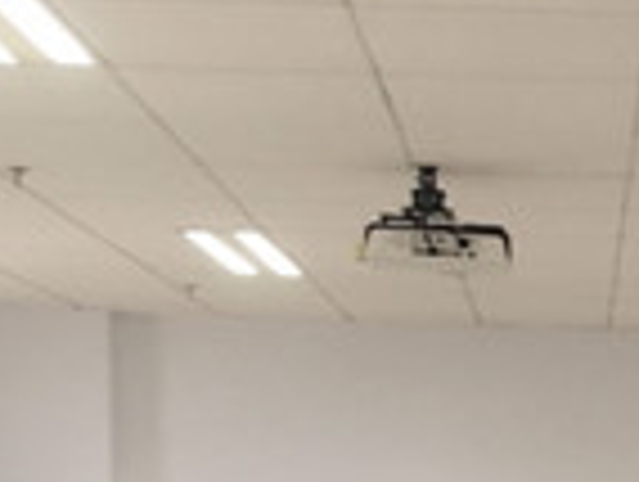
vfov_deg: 12.2
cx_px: 698
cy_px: 784
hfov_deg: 16.7
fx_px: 2108
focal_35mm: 114
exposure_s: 1/33.3
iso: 250
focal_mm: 4.5
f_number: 2.2
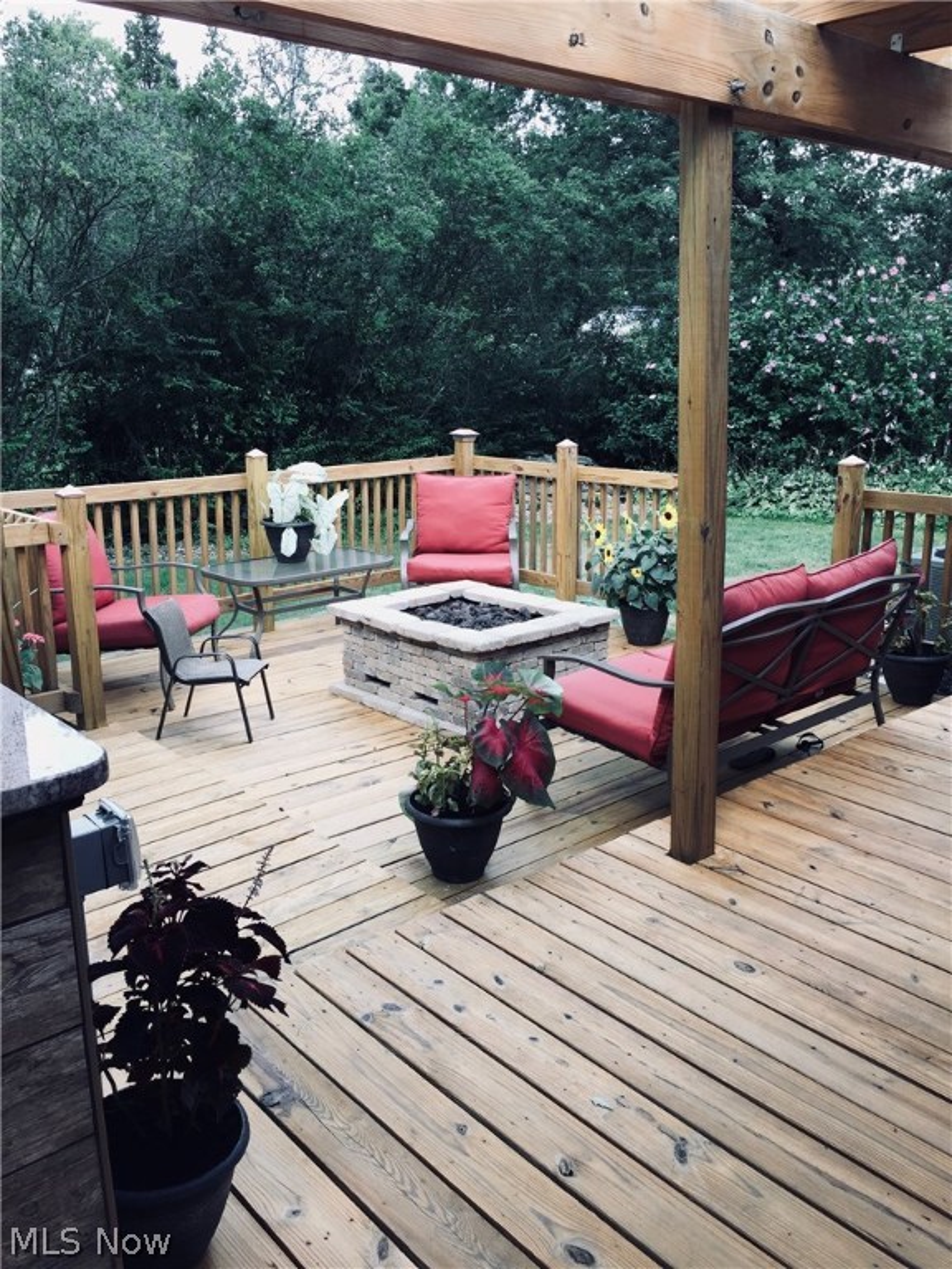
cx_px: 476
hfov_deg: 48.2
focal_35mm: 29
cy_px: 634
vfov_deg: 61.7
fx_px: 1063
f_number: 2.2
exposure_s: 1/120
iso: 32
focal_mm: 4.15
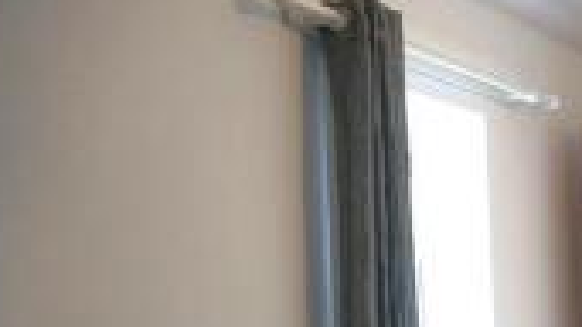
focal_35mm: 70
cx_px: 759
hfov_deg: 25.8
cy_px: 526
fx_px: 1080
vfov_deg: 15.5
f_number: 4
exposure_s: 1/60
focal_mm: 16
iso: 640
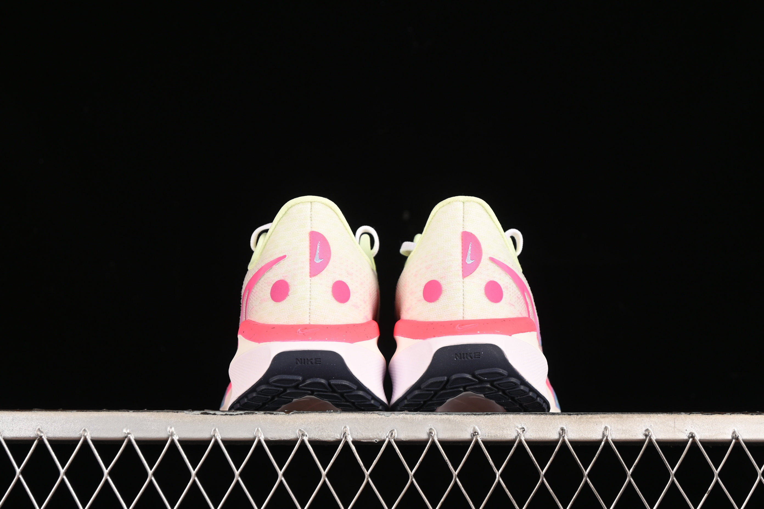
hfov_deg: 27.0
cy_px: 254
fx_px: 1592
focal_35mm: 75
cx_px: 382
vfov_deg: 18.2
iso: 160
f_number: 6.3
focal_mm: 50
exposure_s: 1/60
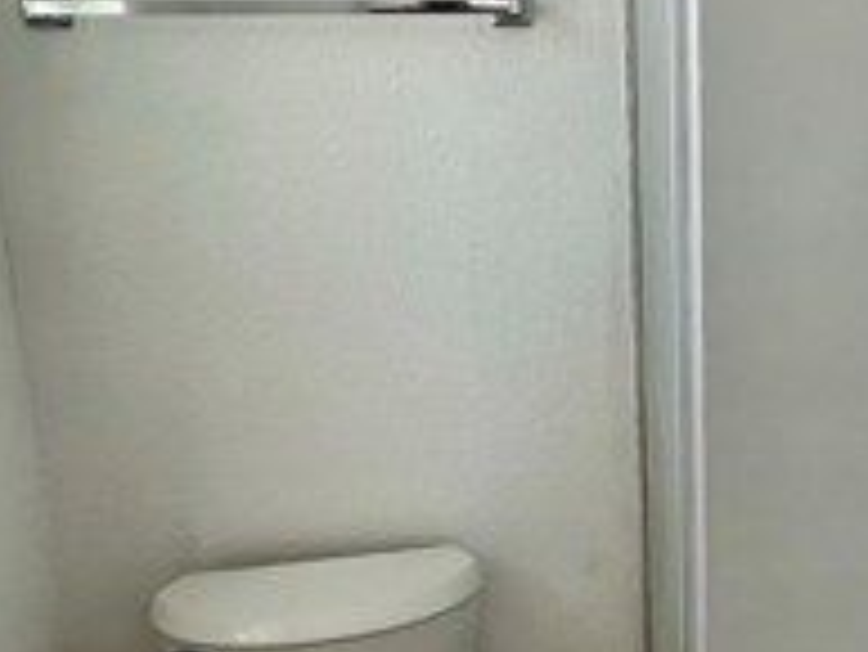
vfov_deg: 33.6
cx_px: 711
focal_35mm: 43
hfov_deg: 41.7
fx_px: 1079
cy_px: 382
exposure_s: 1/99
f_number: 1.8
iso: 32
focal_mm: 1.57
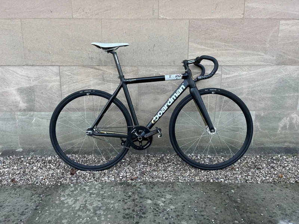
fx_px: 225
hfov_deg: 67.3
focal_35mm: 26
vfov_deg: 53.1
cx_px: 150
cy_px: 112
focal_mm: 5.1
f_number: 1.6
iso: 100
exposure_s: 1/122
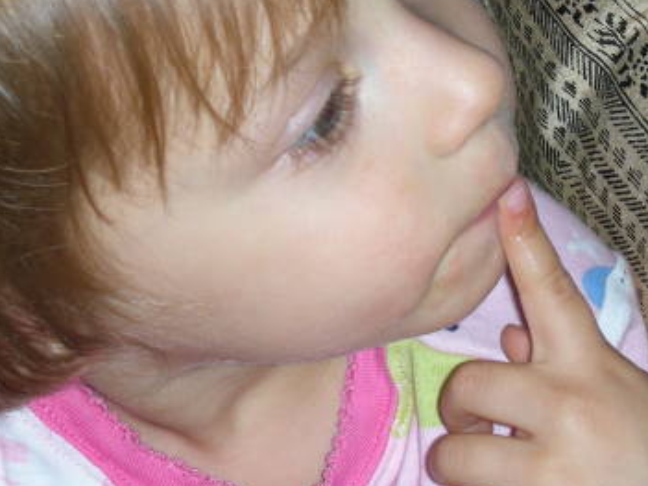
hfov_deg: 16.0
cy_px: 98
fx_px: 2302
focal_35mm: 123
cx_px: 348
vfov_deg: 12.0
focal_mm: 10.1
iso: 50
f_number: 3.7
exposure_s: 1/120
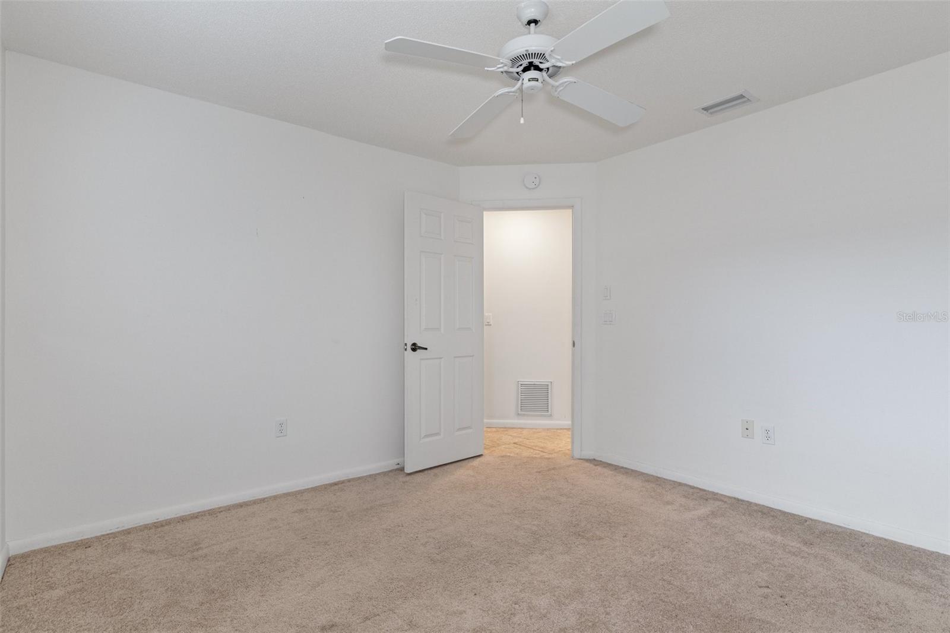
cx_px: 475
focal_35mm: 18
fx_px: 475
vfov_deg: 67.4
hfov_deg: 90.0
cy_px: 316
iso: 320
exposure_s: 1/1.25
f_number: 8
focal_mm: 12
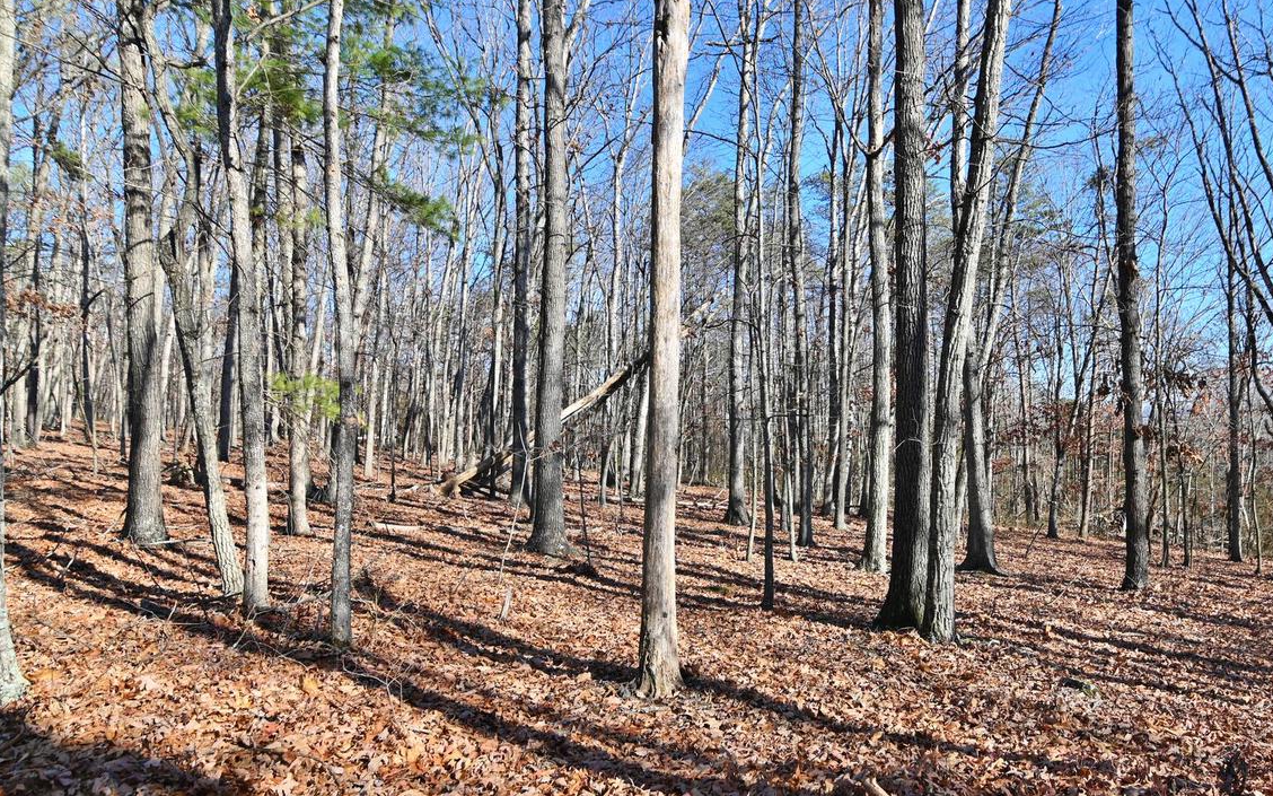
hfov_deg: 69.1
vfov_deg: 47.5
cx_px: 810
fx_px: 902
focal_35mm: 26
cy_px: 435
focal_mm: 20
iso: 110
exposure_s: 1/250
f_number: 5.6
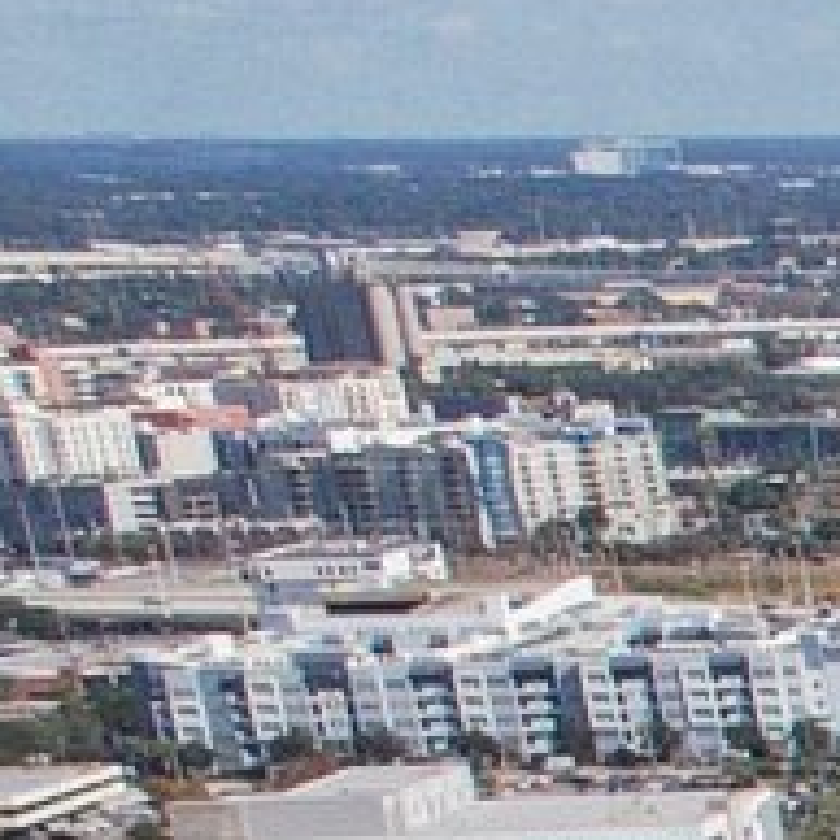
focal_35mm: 198
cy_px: 1952
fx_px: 5436
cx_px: 4352
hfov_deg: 5.8
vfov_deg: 8.2
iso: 140
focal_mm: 8.4
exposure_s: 1/3000
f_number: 2.8
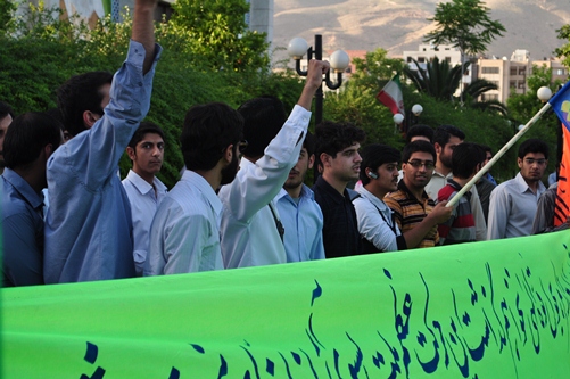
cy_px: 190
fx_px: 1305
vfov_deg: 16.5
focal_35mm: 82
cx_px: 285
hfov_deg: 24.6
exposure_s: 1/80
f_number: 8
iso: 200
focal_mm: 55
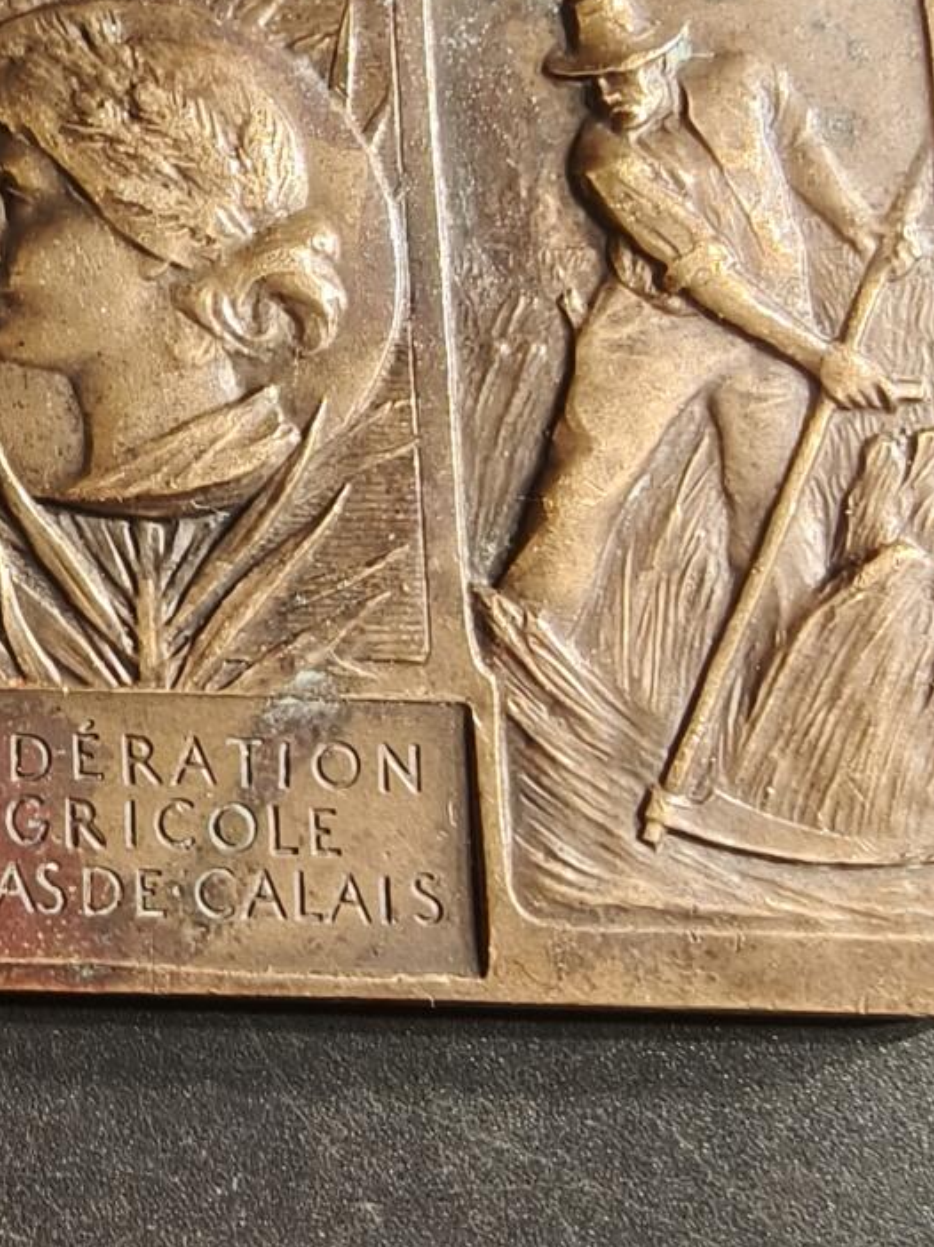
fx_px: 2124
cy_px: 751
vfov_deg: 32.6
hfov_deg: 23.7
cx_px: 2
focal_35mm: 59
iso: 200
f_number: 2
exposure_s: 1/51.3
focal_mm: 2.32
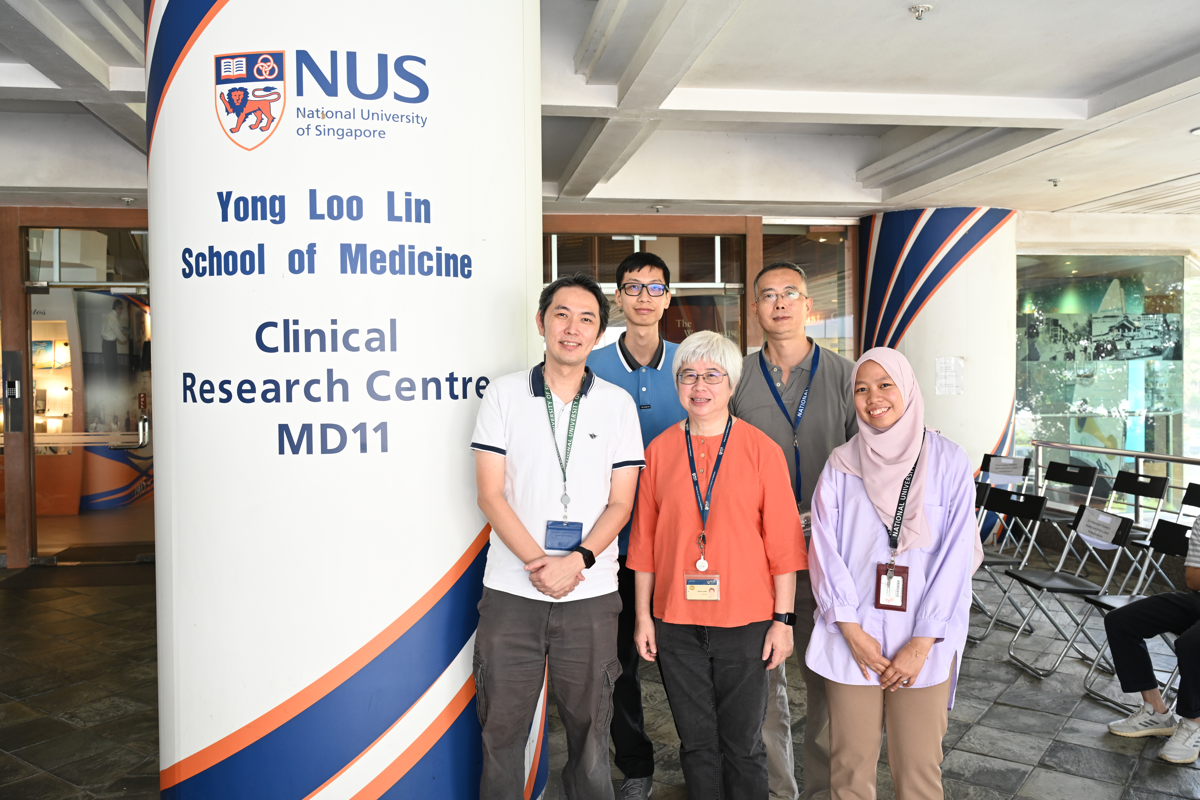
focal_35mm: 30
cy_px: 400
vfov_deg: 43.6
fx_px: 1000
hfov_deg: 61.9
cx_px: 600
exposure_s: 1/30
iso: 500
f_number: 5.6
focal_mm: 30
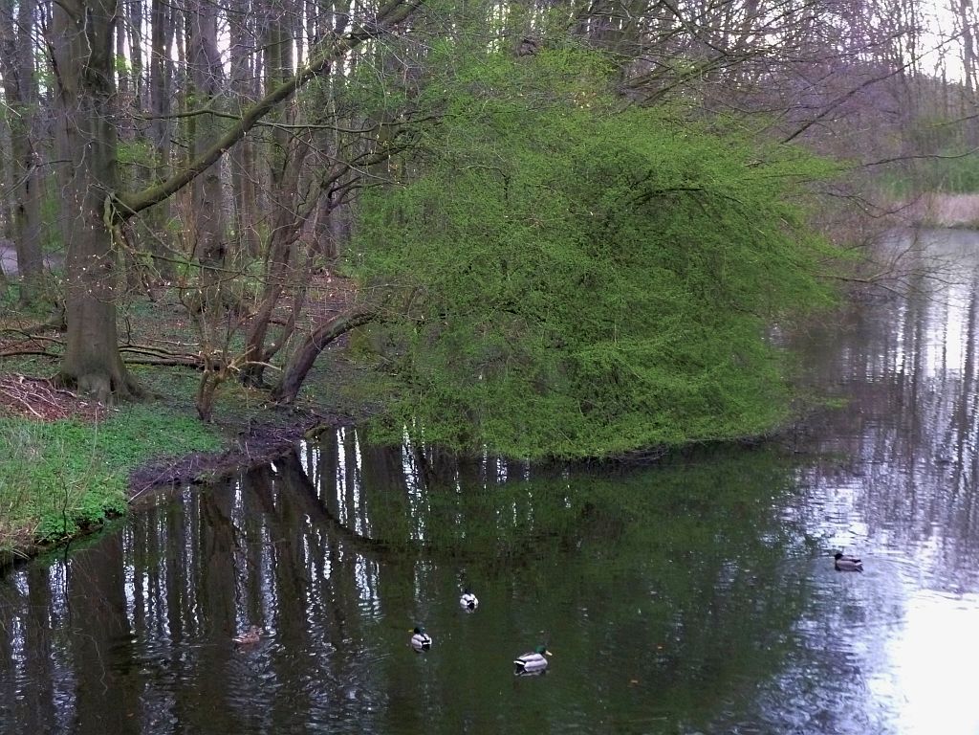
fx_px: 2036
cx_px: 490
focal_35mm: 72
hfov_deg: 27.0
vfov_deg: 20.4
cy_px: 368
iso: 400
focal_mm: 11.9
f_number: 4.1
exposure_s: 1/40
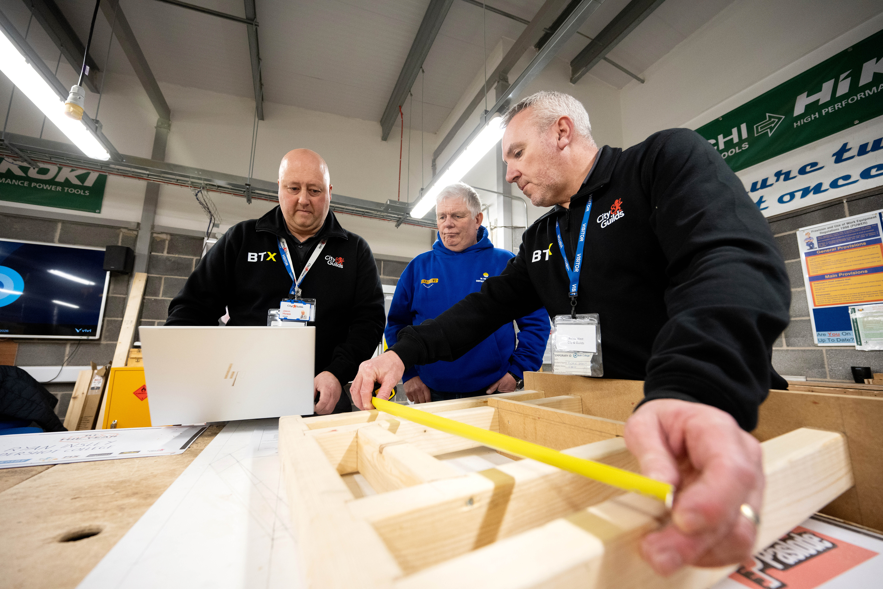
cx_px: 442
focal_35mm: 14
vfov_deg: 81.2
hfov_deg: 104.3
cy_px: 294
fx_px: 343
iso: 2000
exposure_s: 1/200
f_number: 4
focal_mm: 14
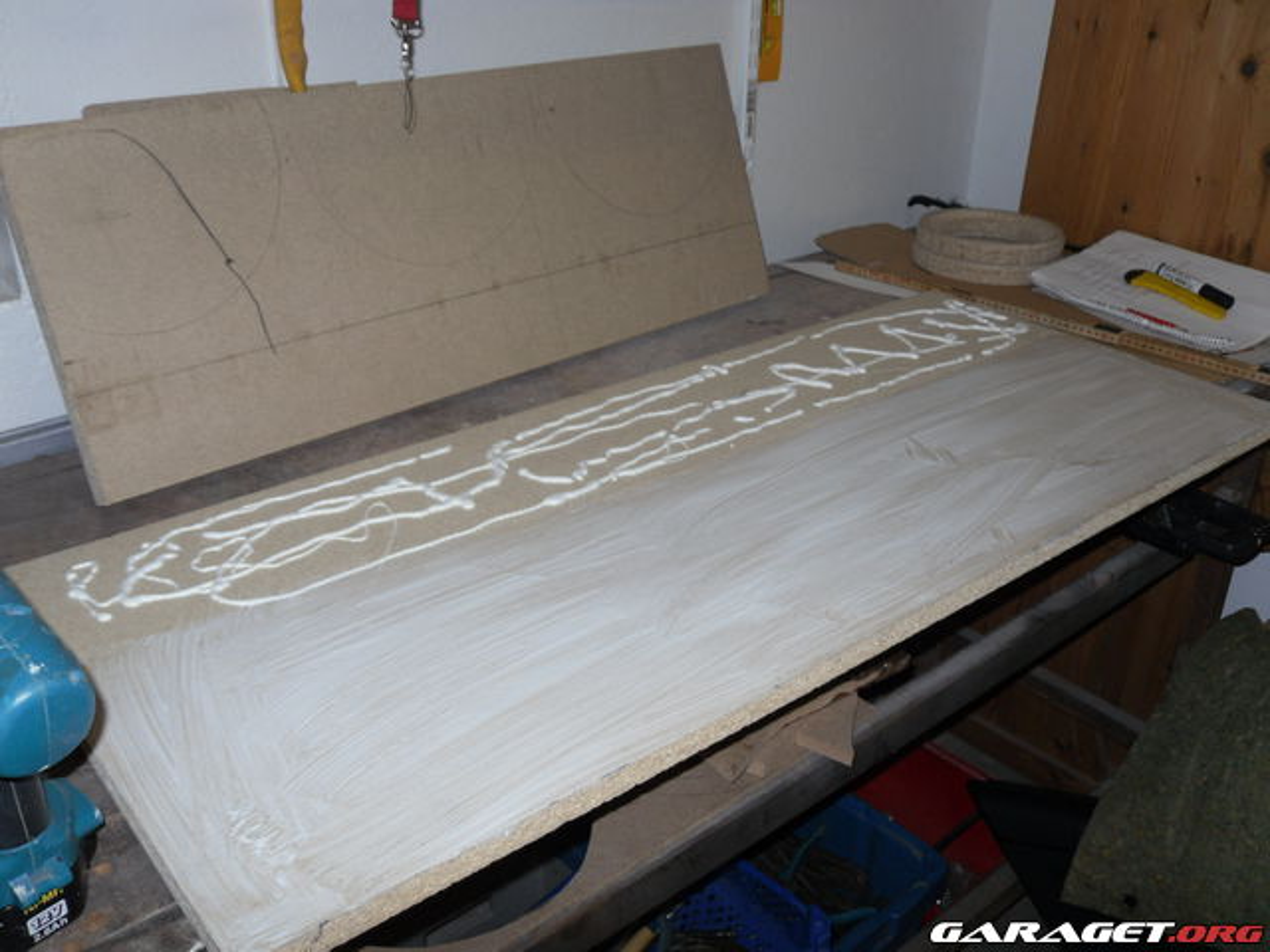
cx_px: 635
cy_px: 476
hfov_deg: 52.6
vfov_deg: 40.7
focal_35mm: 35
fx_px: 1284
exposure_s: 1/45
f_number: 3.5
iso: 80
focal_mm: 6.3
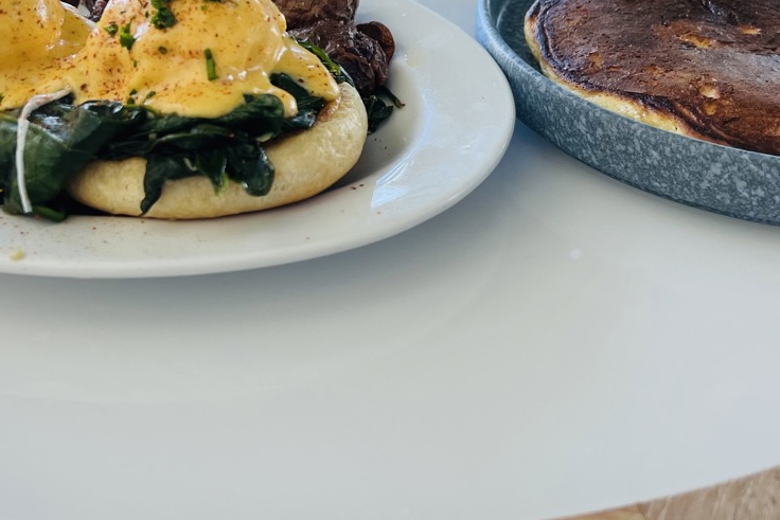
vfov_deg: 28.1
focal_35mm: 47
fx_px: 1018
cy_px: 113
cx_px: 436
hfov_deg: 41.8
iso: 80
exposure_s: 1/121
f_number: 1.5
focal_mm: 5.7
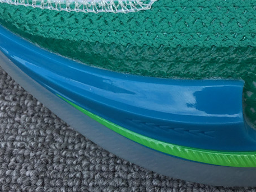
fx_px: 451
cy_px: 38
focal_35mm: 61
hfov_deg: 31.7
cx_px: 137
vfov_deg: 23.7
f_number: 2.4
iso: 25
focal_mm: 3.3
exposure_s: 1/418
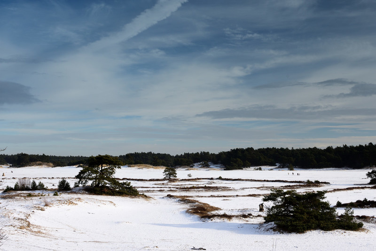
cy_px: 126
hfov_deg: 37.9
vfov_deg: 25.7
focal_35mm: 52
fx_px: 548
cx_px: 188
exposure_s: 1/20
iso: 100
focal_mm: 35
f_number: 11
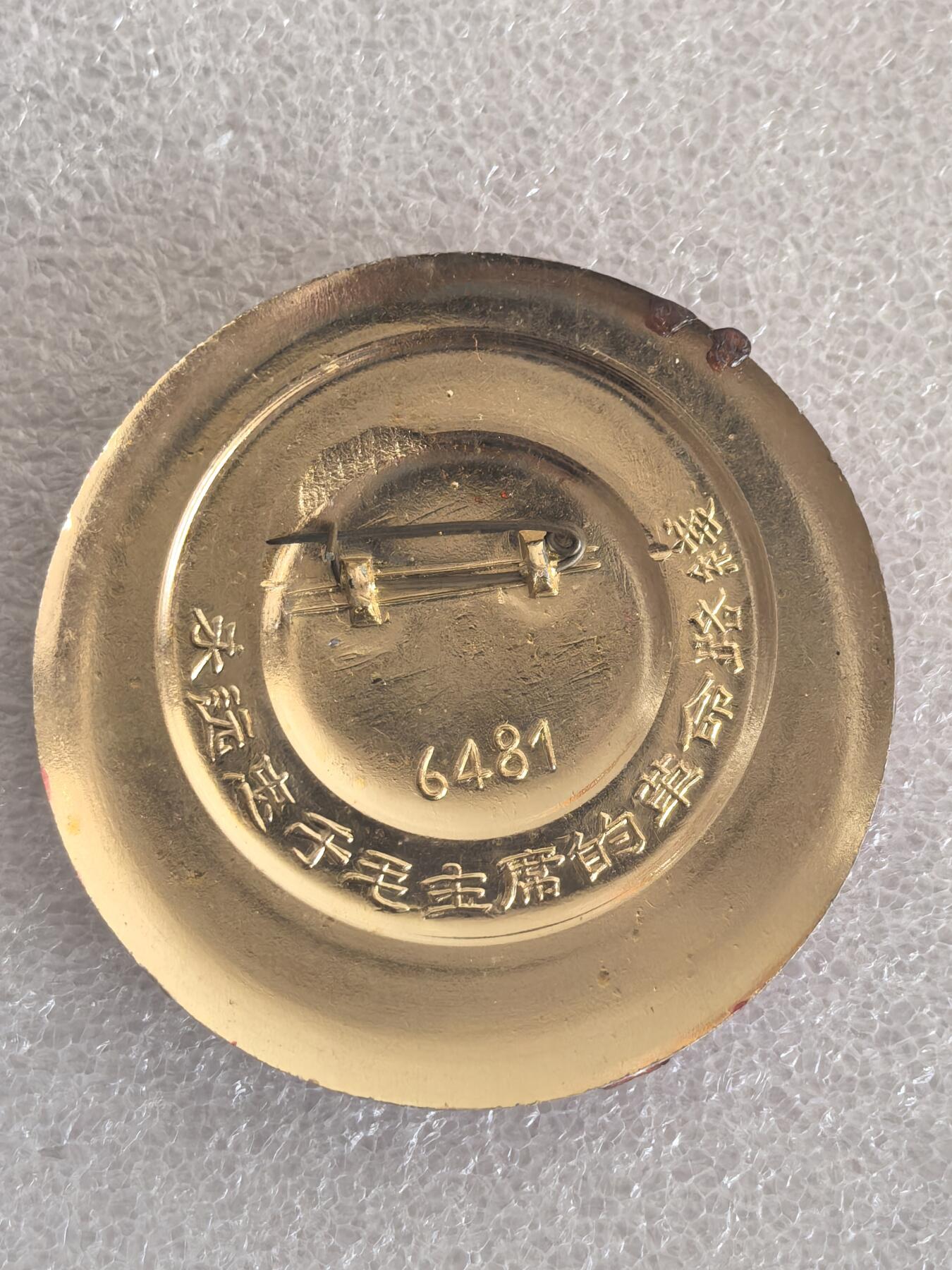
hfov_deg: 16.6
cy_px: 635
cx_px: 476
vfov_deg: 22.0
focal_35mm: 89
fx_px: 3264
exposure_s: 1/300
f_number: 2
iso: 250
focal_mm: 5.75
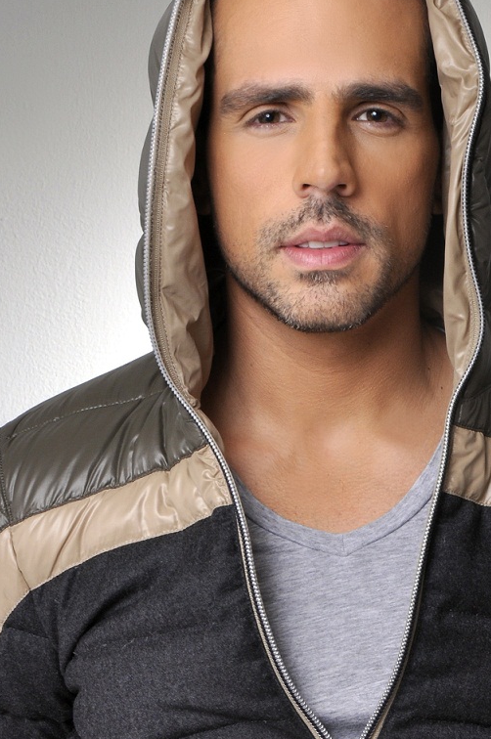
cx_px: 320
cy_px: 709
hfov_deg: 6.5
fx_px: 4328
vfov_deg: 9.7
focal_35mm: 211
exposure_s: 1/125
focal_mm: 62
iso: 200
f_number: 18
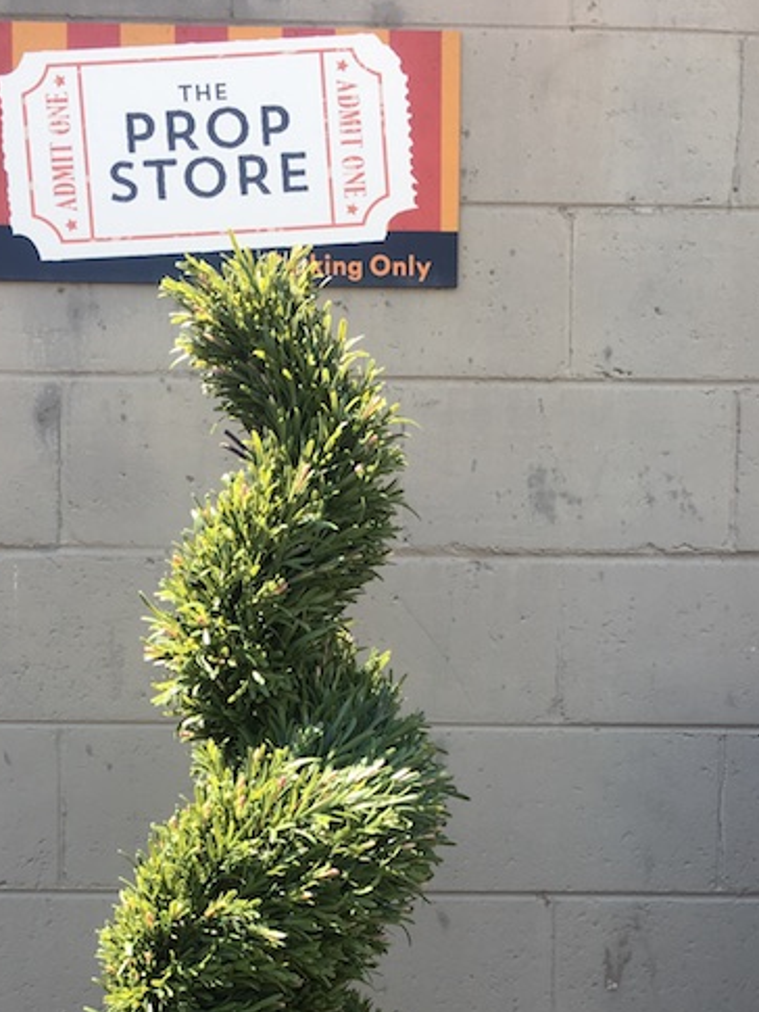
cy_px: 863
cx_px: 302
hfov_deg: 28.5
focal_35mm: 51
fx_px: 1490
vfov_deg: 35.8
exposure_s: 1/267
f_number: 2.2
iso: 25
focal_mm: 4.15
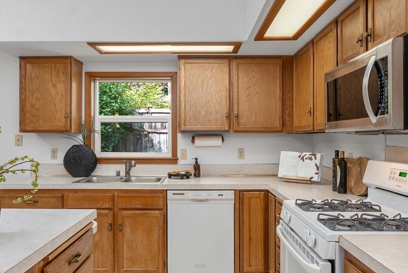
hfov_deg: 69.3
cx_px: 194
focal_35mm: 26
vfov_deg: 49.6
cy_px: 149
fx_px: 295
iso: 1000
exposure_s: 1/5
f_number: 7.1
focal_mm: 16
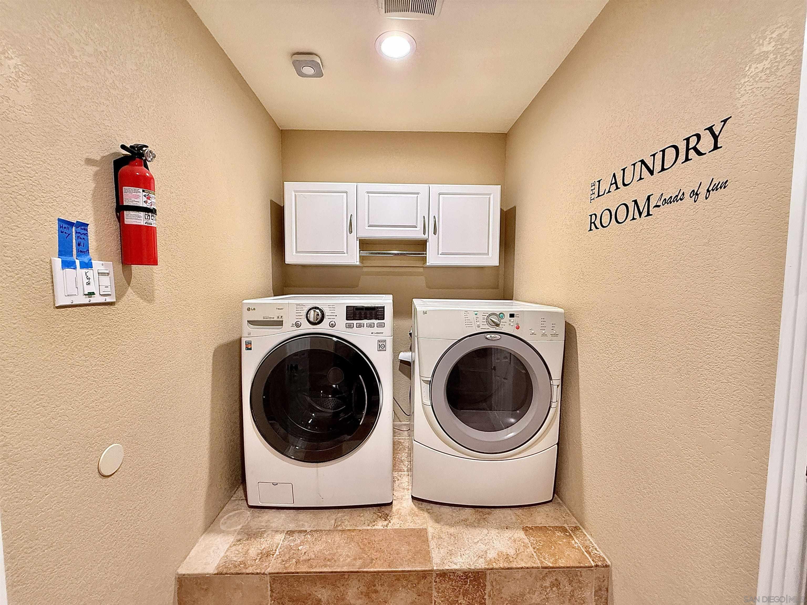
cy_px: 302
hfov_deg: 102.1
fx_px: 326
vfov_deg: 85.7
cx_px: 404
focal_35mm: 14
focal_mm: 2.22
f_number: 2.2
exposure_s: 1/60
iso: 200
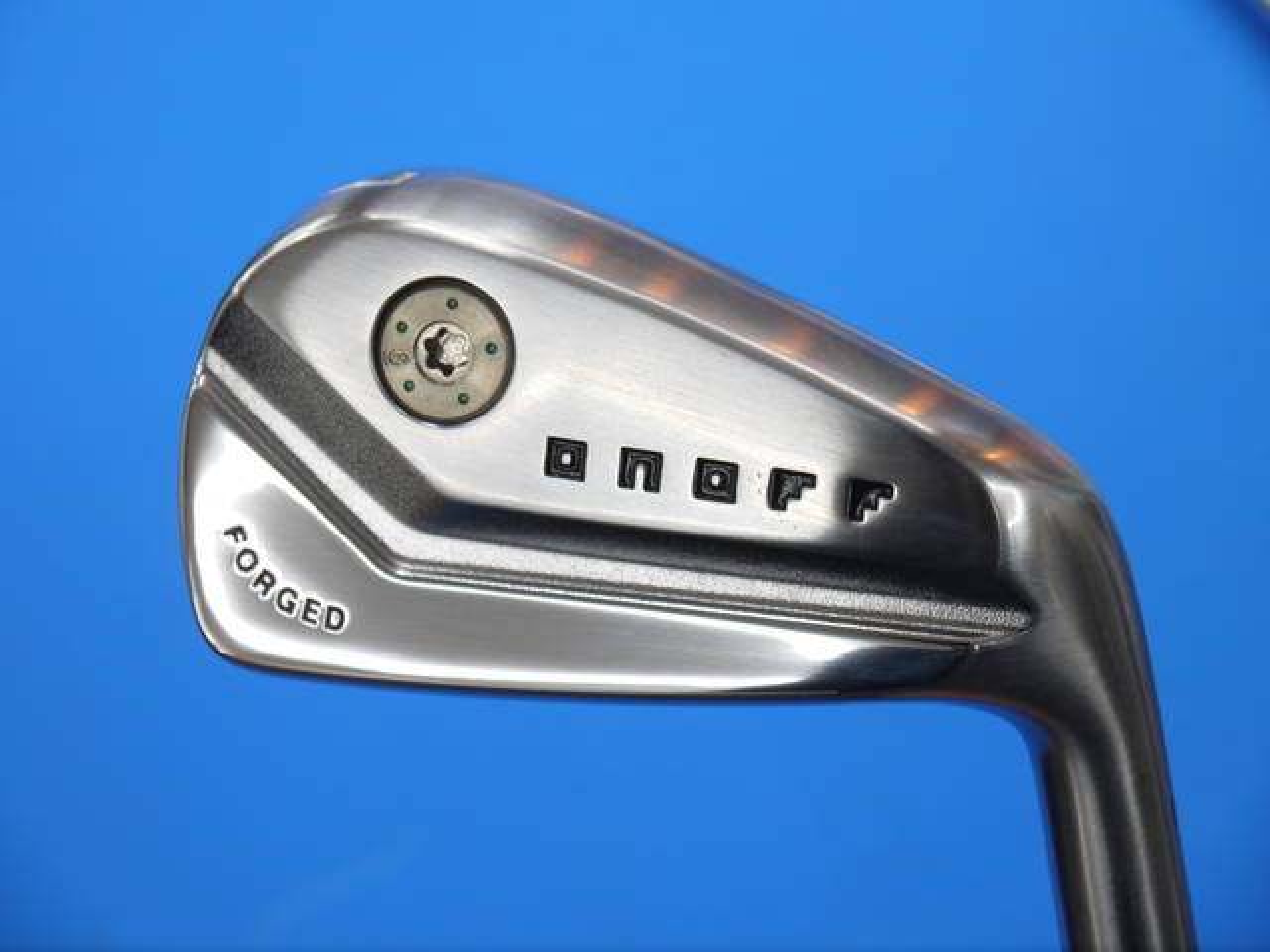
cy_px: 476
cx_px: 635
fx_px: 3082
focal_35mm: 84
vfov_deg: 17.6
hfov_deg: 23.3
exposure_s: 1/80
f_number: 5.6
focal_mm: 42
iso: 320
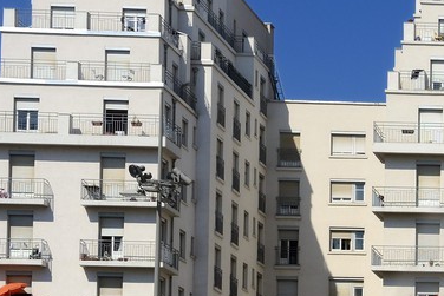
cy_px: 449
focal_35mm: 153
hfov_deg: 12.1
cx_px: 854
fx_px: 1888
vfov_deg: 8.8
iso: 200
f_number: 11
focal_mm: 36
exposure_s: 1/400
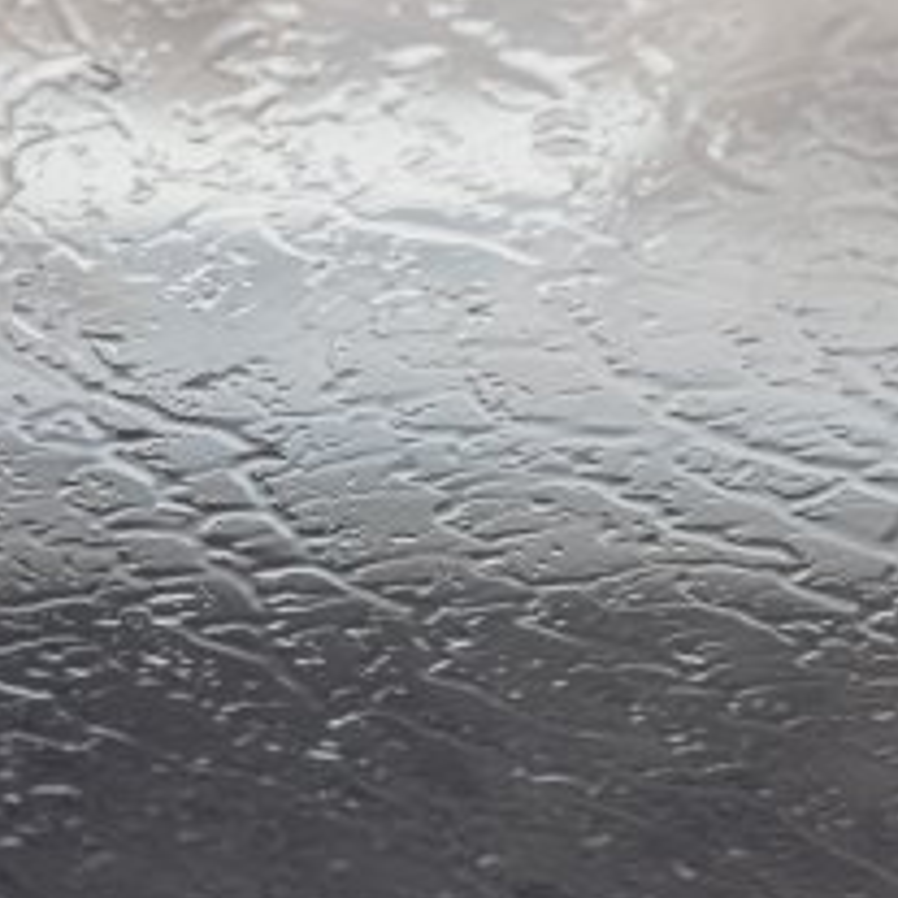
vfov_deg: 13.8
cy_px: 145
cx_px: -187
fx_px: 3698
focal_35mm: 126
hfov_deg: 13.5
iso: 400
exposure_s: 1/125
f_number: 6.3
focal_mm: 50
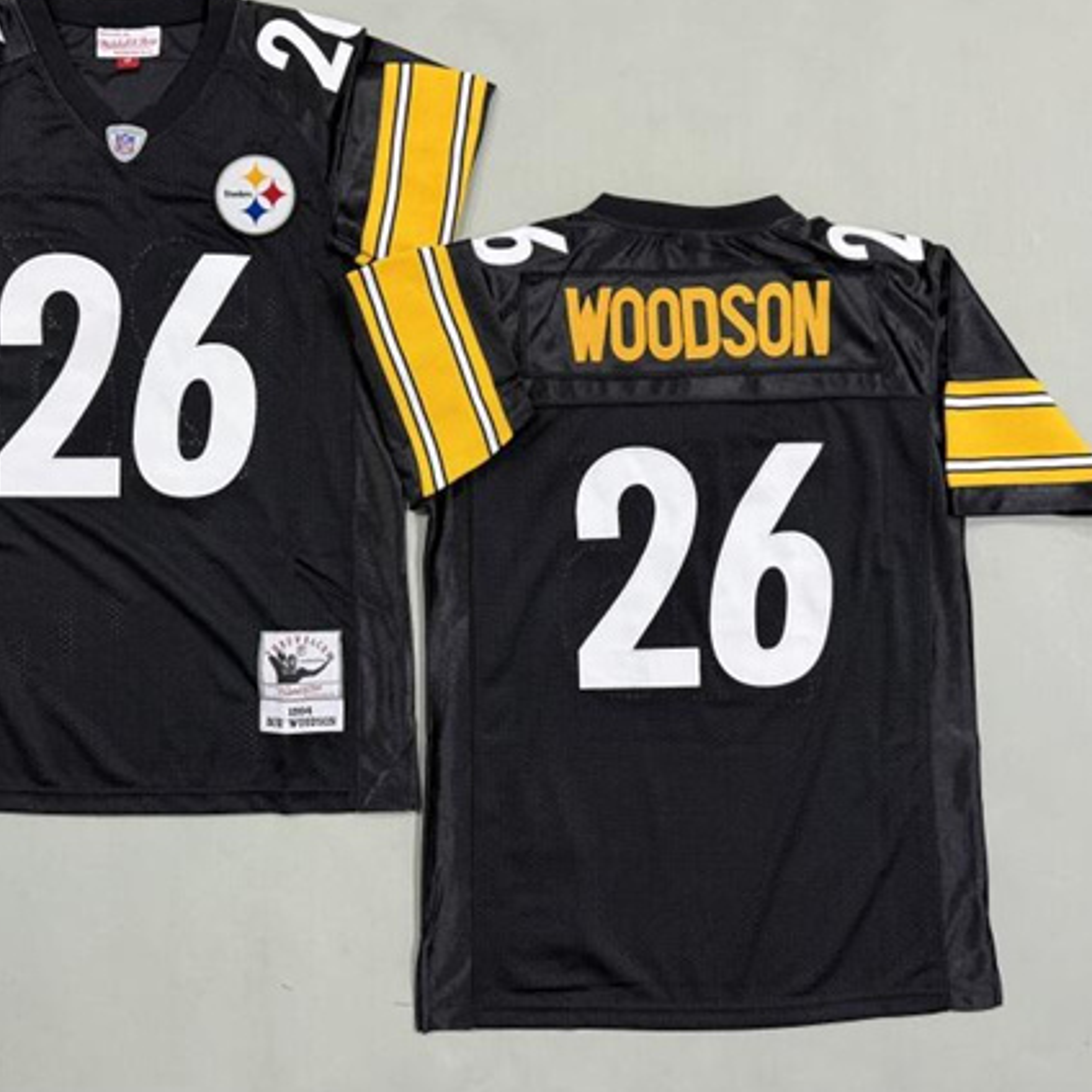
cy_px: 523
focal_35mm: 30
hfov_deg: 53.4
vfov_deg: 54.0
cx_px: 402
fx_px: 1071
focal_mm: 6.76
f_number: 1.78
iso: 200
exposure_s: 1/50
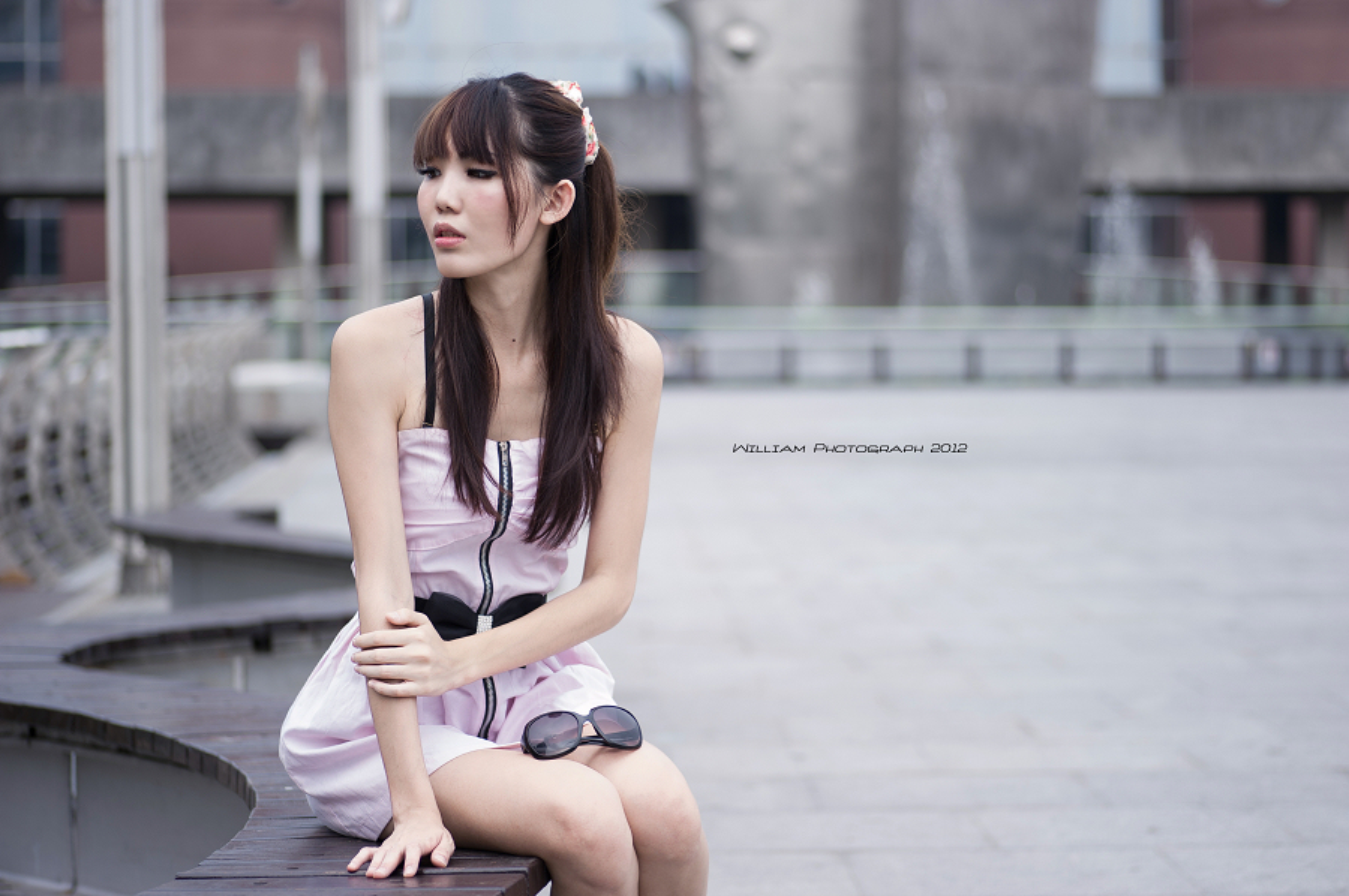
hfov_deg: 20.4
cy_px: 448
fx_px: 3743
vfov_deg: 13.7
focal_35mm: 100
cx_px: 674
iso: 100
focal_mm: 100
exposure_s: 1/640
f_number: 2.8
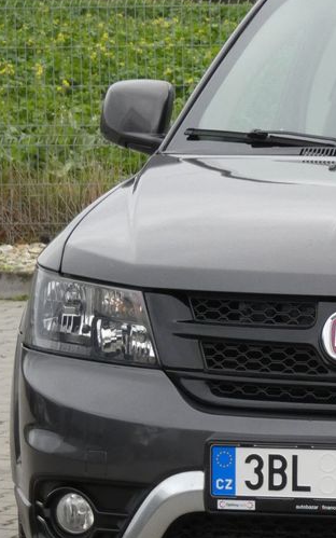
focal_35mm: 287
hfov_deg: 4.6
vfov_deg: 7.3
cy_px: 317
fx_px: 4204
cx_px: 470
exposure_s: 1/80
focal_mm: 23.7
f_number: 5.6
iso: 250
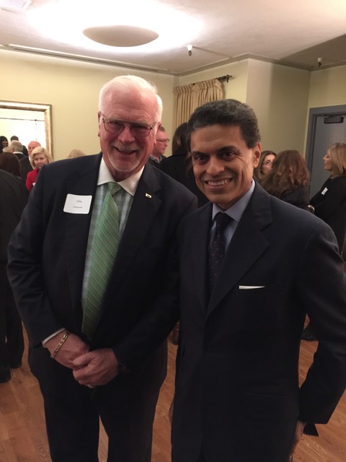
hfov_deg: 48.2
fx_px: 386
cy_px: 231
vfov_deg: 61.7
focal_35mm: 29
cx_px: 173
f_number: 2.2
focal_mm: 4.15
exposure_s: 1/4
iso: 125
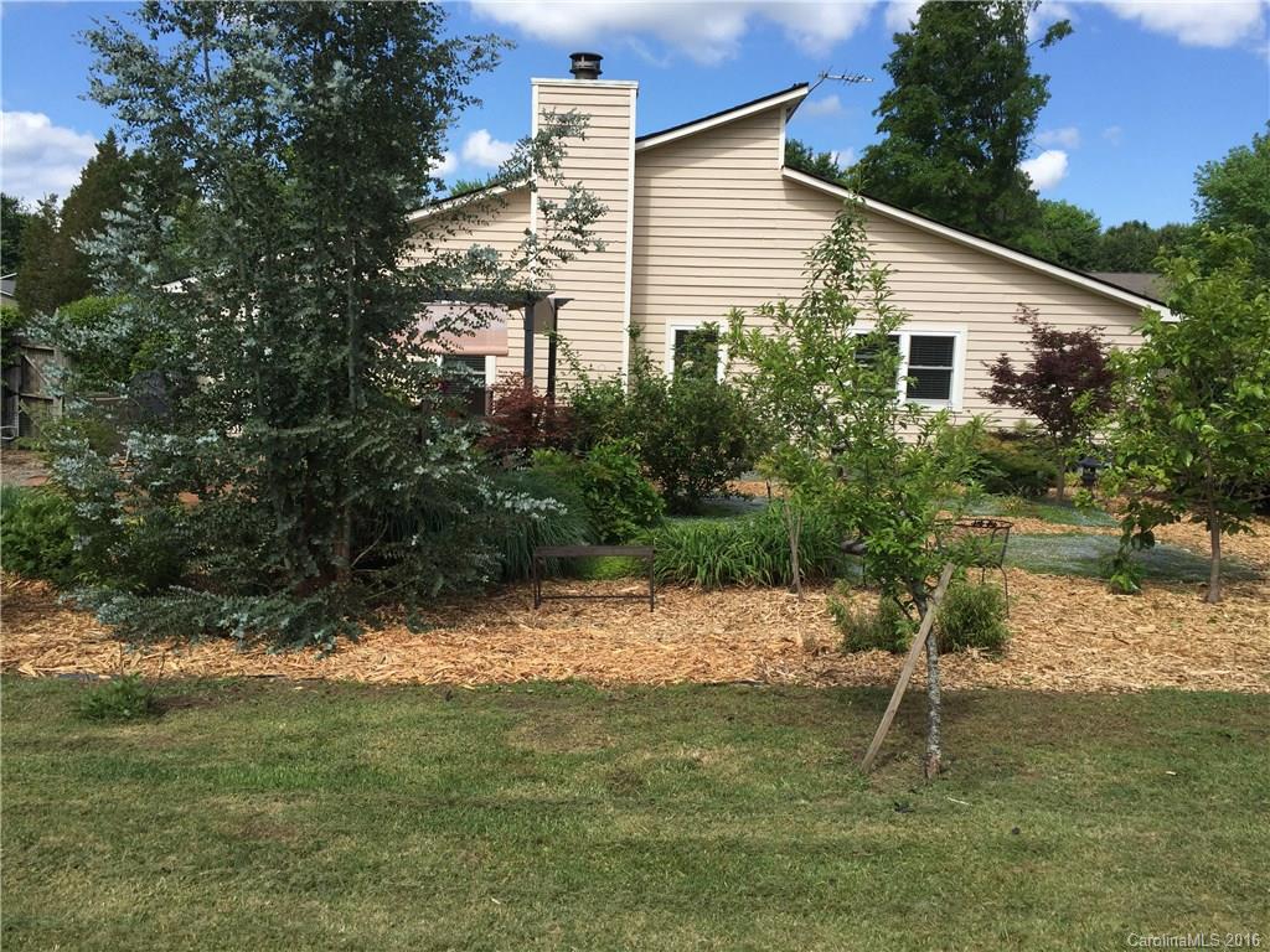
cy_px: 476
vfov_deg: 48.2
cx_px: 635
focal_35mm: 29
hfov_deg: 61.7
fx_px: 1064
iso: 32
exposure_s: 1/1883
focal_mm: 4.15
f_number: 2.2
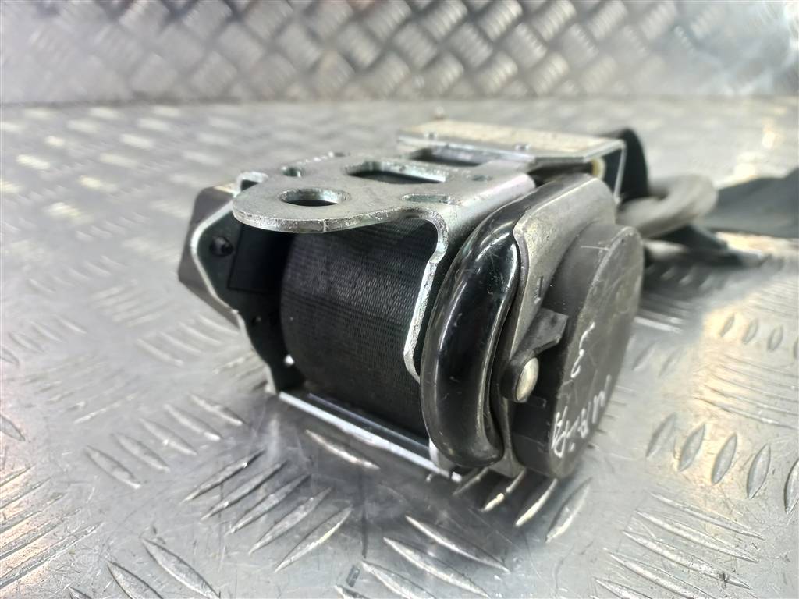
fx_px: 577
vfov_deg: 54.9
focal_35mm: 25
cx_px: 400
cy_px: 300
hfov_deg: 69.4
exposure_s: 1/50
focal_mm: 4.6
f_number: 1.8
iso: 125
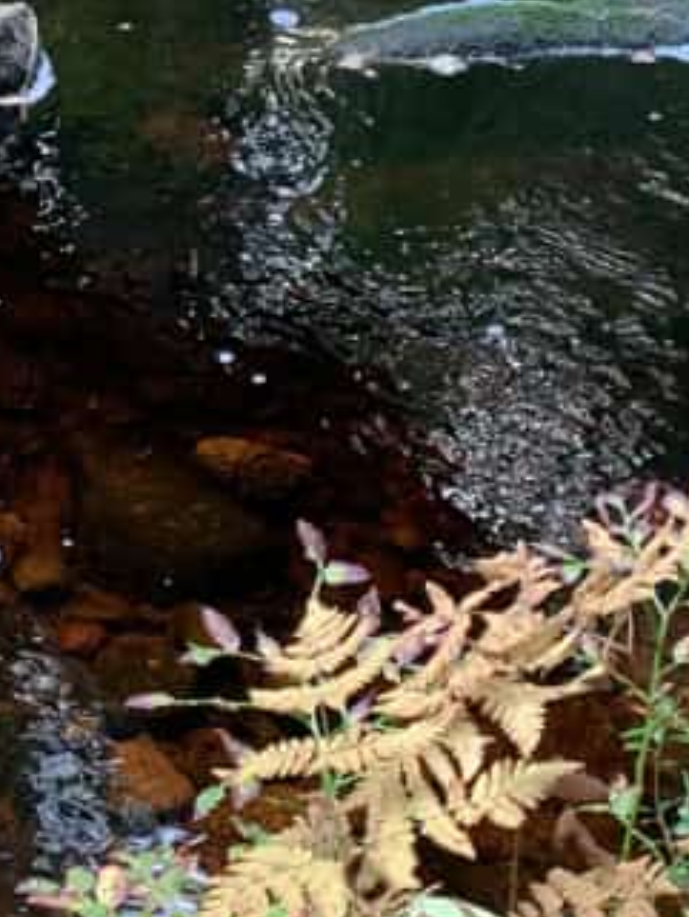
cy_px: 271
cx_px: -31
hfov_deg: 17.3
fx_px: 2201
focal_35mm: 83
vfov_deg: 23.4
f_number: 1.8
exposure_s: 1/60
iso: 200
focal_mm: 4.2
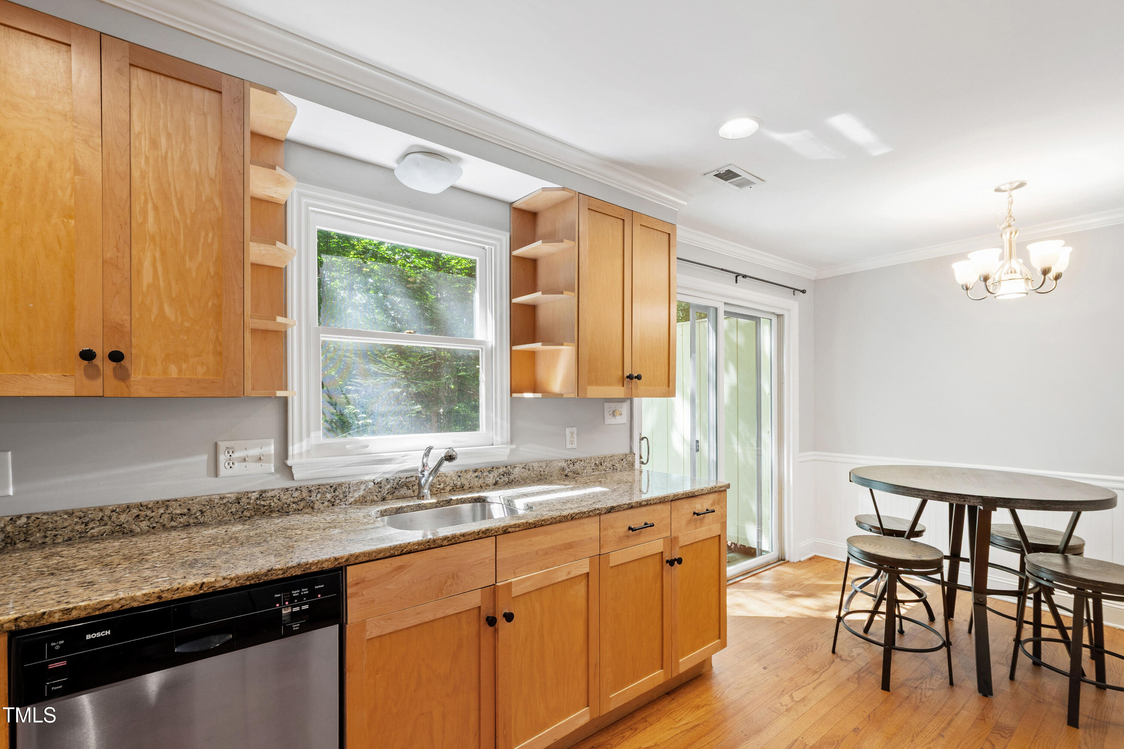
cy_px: 374
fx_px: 468
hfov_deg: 100.4
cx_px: 562
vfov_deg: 77.3
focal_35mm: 15
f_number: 8
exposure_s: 1/2
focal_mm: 10
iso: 100
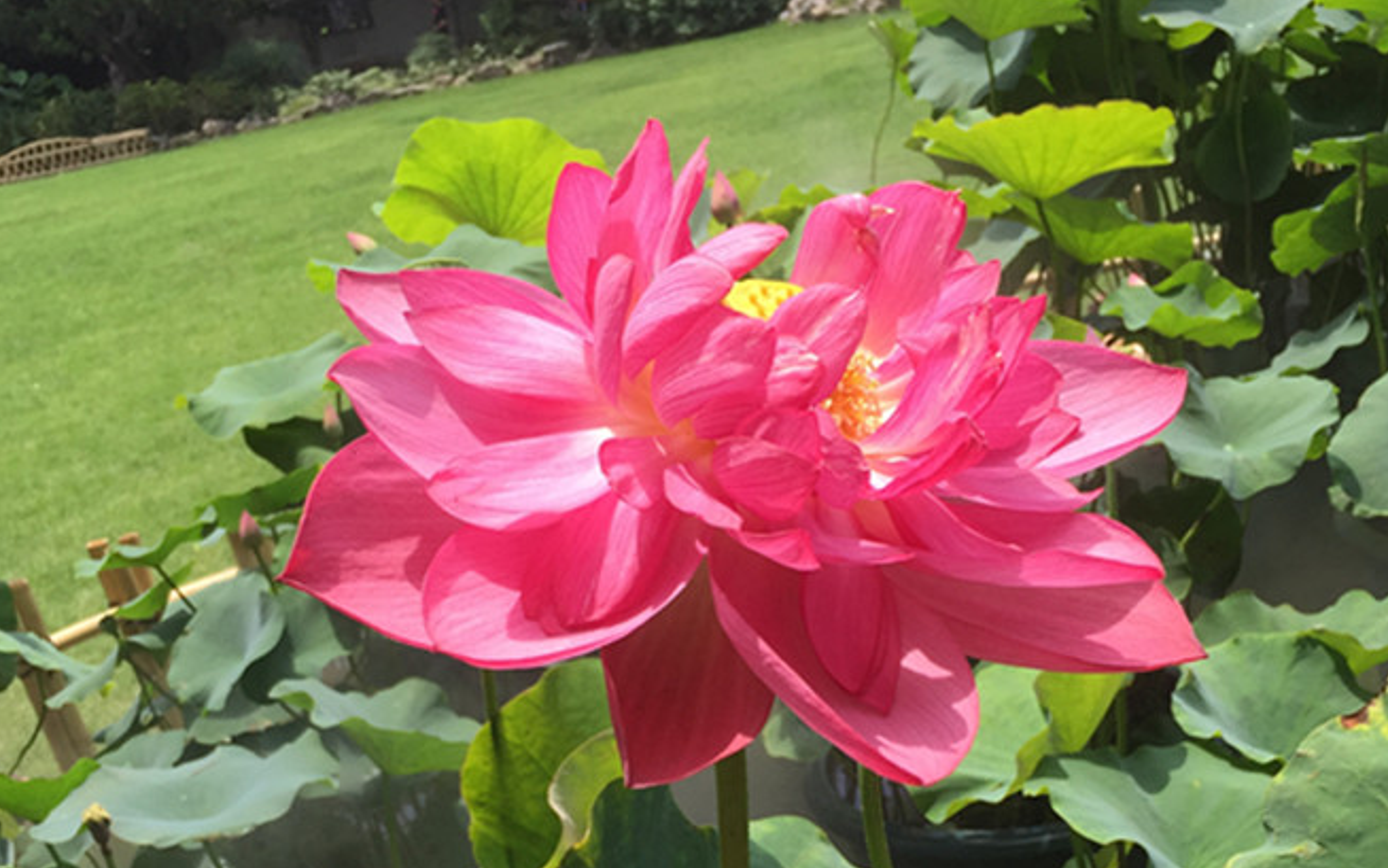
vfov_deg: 26.2
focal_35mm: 47
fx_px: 1778
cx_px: 728
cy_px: 834
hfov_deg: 42.6
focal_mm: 4.15
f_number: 2.2
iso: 32
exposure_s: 1/682
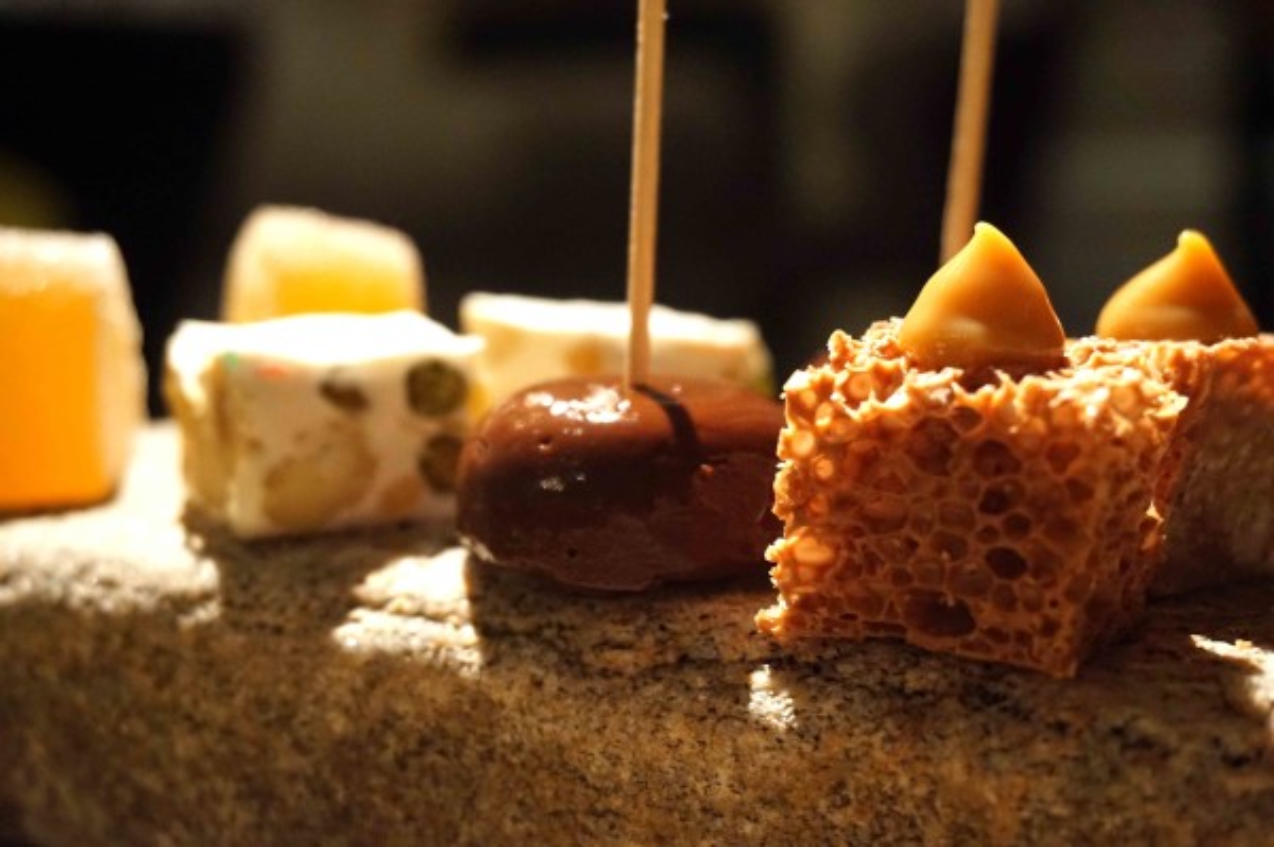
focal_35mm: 52
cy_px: 424
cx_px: 637
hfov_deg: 37.9
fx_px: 1856
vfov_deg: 25.7
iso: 3200
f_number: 5.6
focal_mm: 35
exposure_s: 1/15
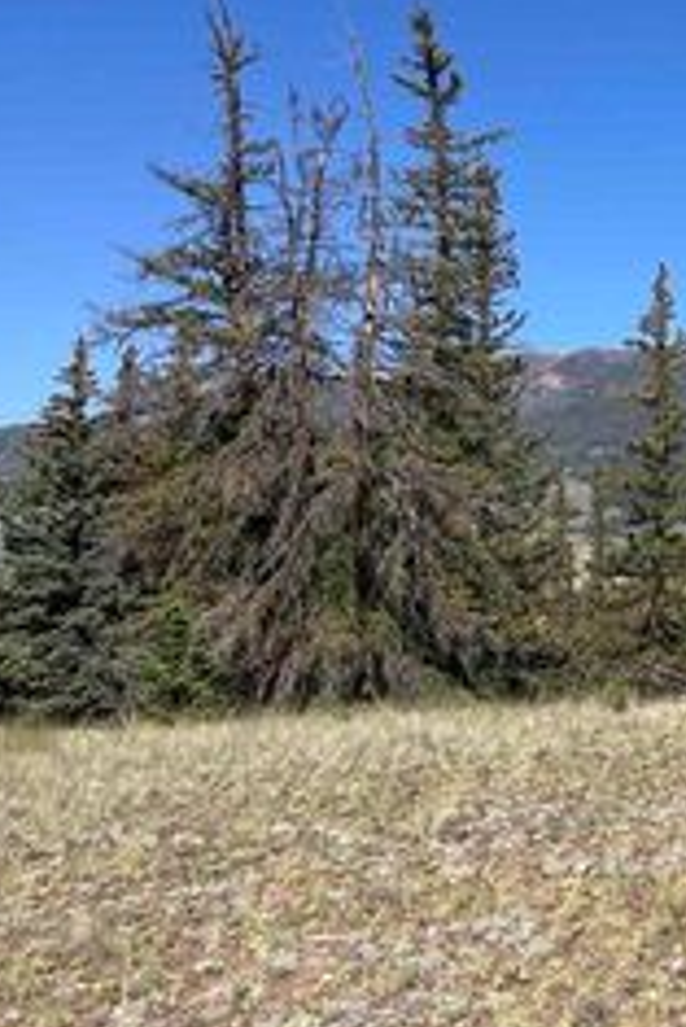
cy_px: 378
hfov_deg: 20.2
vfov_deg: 32.2
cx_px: 883
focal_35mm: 62
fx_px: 1769
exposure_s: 1/2315
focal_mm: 3.99
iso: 32
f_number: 1.8
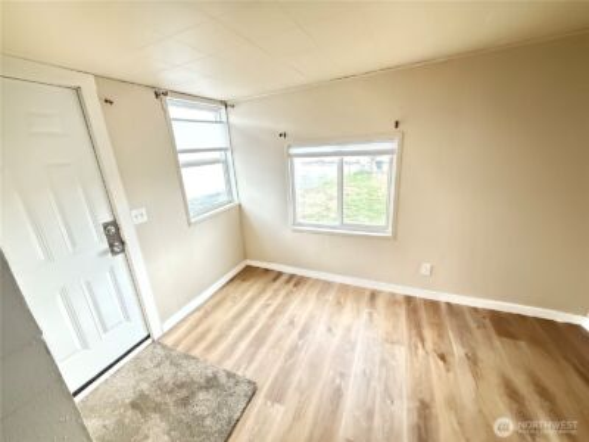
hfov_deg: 102.1
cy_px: 221
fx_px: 238
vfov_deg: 85.7
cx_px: 294
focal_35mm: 14
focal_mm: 2.22
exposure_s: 1/40
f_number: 2.2
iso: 1600
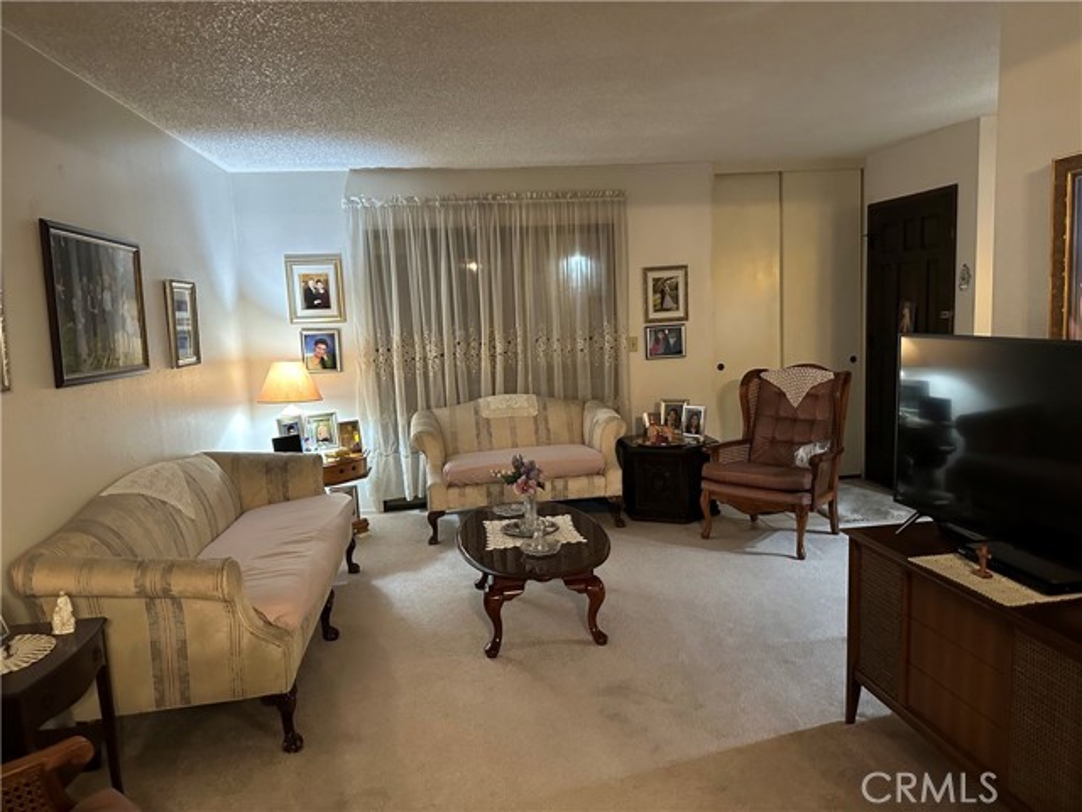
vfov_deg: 56.8
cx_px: 541
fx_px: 750
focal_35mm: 24
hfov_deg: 71.6
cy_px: 406
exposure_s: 1/40
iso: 800
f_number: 1.78
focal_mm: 6.86
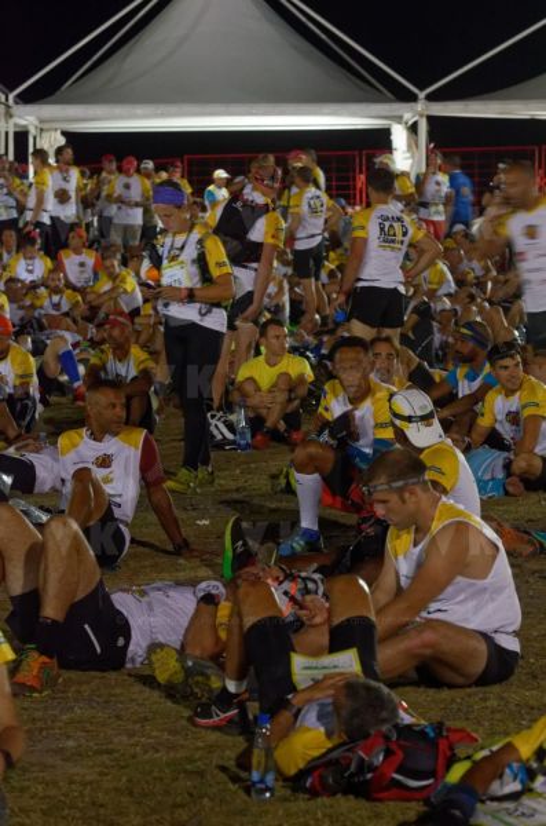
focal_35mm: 150
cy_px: 413
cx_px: 273
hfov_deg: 9.1
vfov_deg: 13.7
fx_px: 3430
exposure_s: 1/15
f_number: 5
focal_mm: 100
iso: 1000
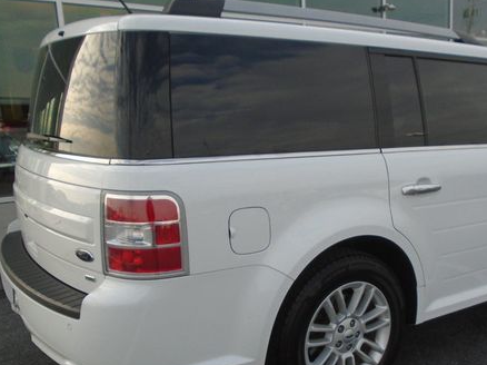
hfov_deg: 48.0
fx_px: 534
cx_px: 331
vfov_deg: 37.4
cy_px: 235
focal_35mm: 38
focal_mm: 4.6
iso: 100
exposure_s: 1/500
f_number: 3.2
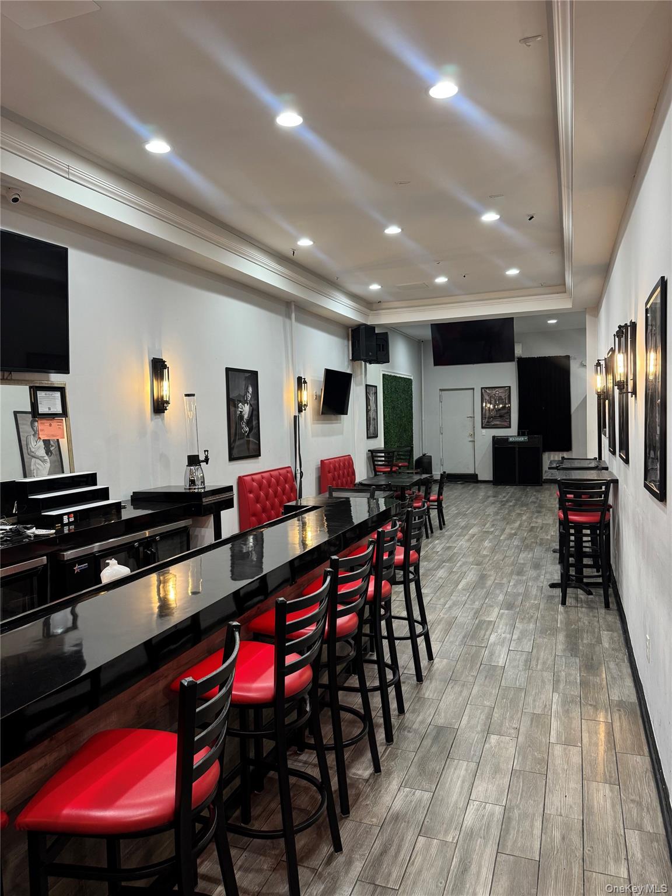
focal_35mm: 24
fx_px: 621
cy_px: 448
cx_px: 336
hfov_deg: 56.8
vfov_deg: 71.6
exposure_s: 1/60
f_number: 1.78
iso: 200
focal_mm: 6.76
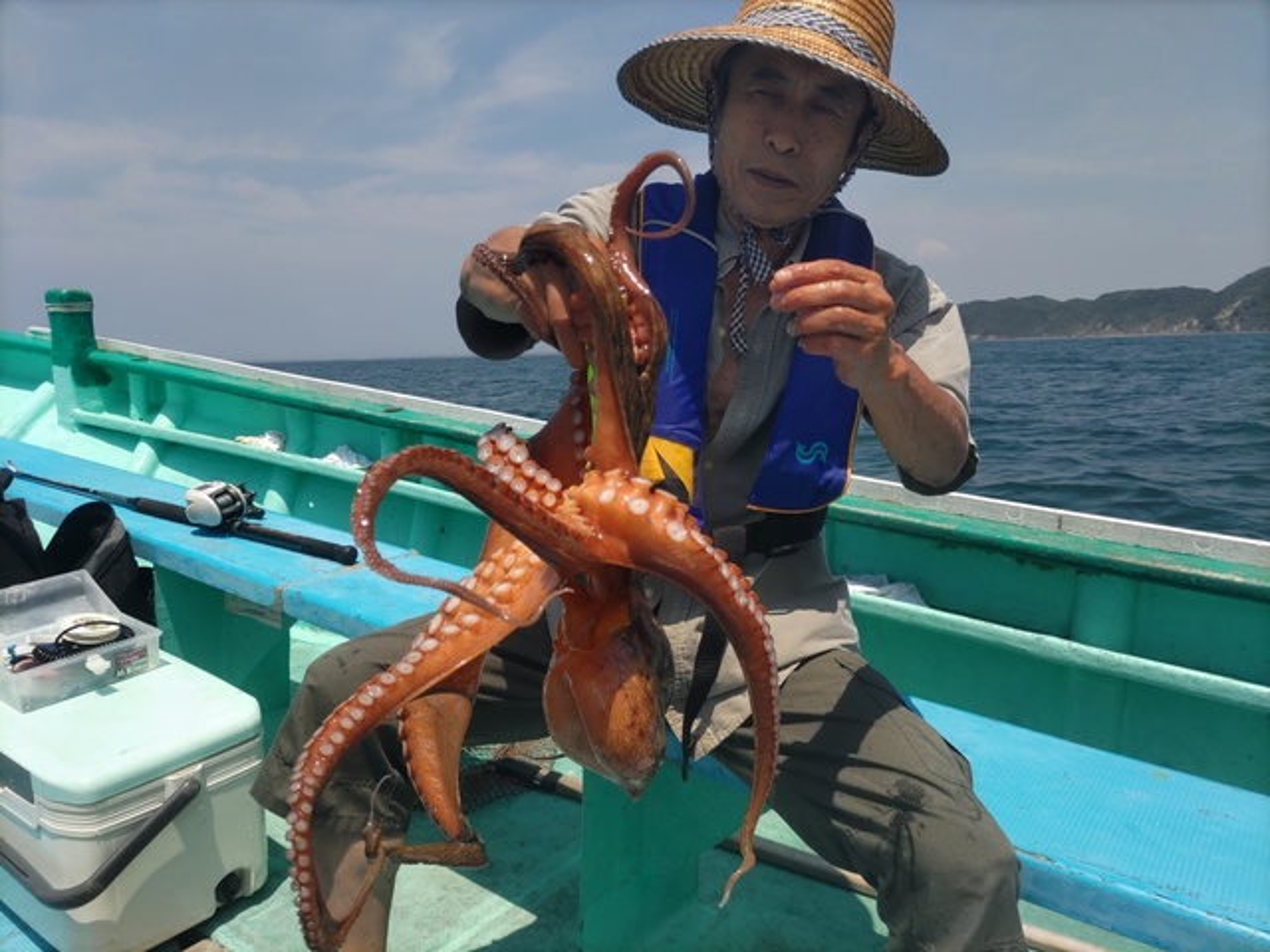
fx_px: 954
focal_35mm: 26
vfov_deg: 53.1
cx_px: 635
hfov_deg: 67.3
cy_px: 476
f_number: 1.79
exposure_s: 1/1050
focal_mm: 4.8
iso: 50
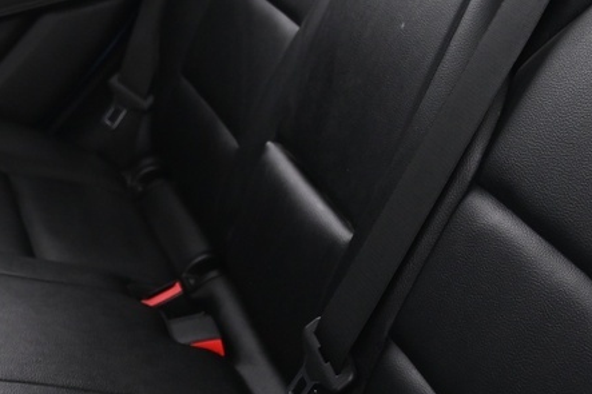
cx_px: 120
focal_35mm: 88
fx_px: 1446
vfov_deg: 15.5
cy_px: 251
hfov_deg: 22.8
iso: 2000
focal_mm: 24
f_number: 4
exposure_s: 1/13
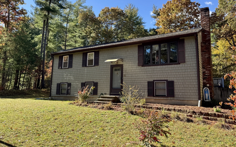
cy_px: 65
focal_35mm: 27
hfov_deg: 68.3
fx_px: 174
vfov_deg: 45.9
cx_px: 125
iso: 80
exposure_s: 1/1172
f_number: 1.78
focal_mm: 6.76
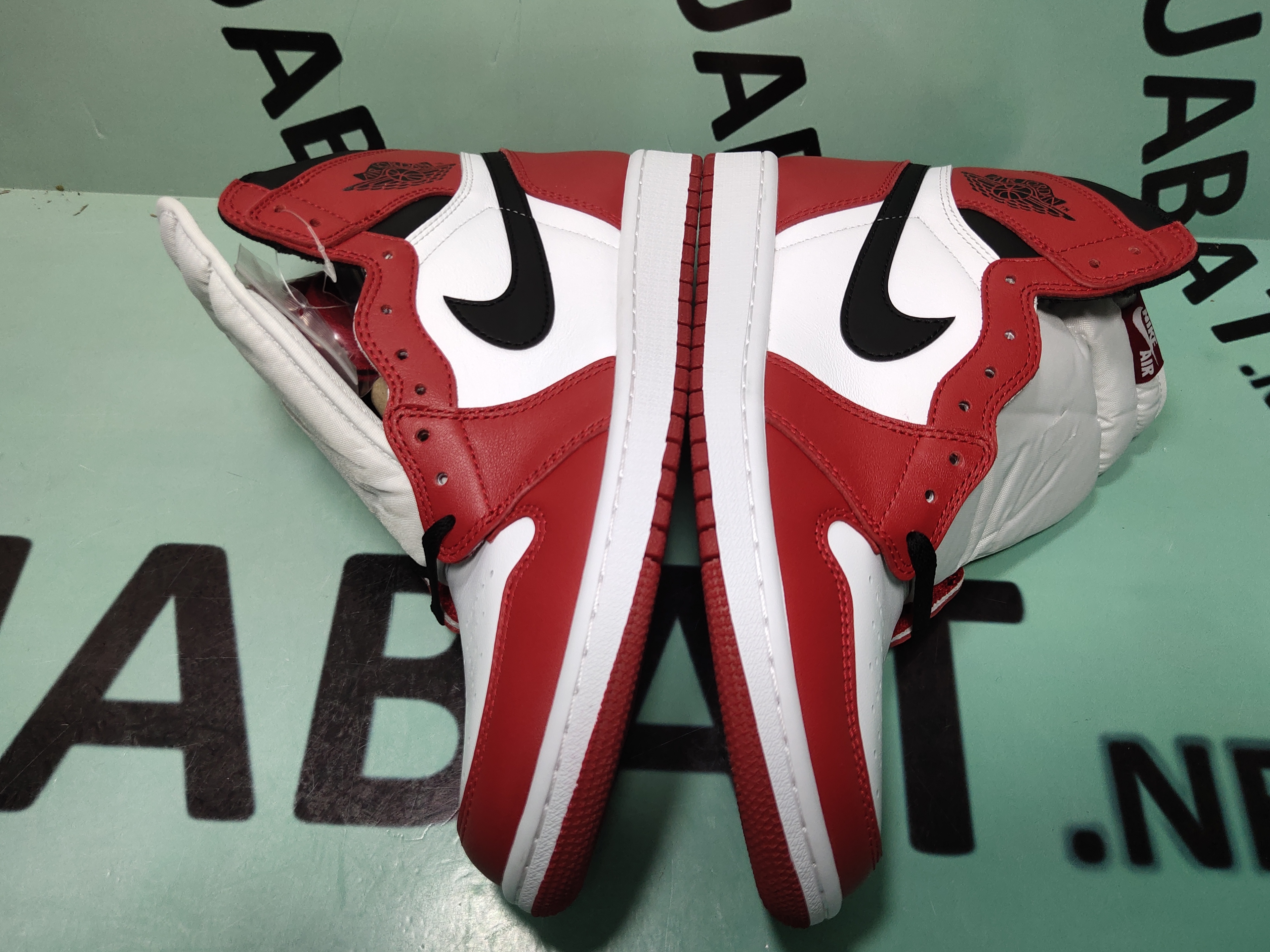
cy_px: 491
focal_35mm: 32
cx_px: 636
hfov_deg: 56.8
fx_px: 1174
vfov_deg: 44.2
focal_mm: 4.35
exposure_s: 1/100
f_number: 1.79
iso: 71
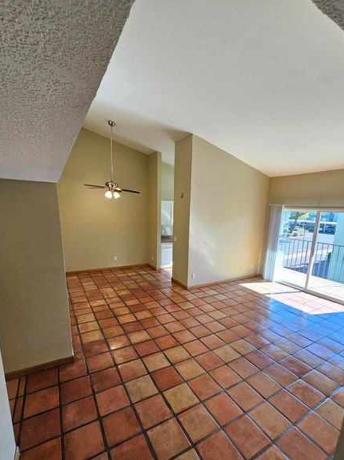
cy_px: 258
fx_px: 199
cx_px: 182
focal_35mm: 15
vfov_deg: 97.7
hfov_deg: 81.6
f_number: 2.2
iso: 100
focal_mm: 2.2
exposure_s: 1/60
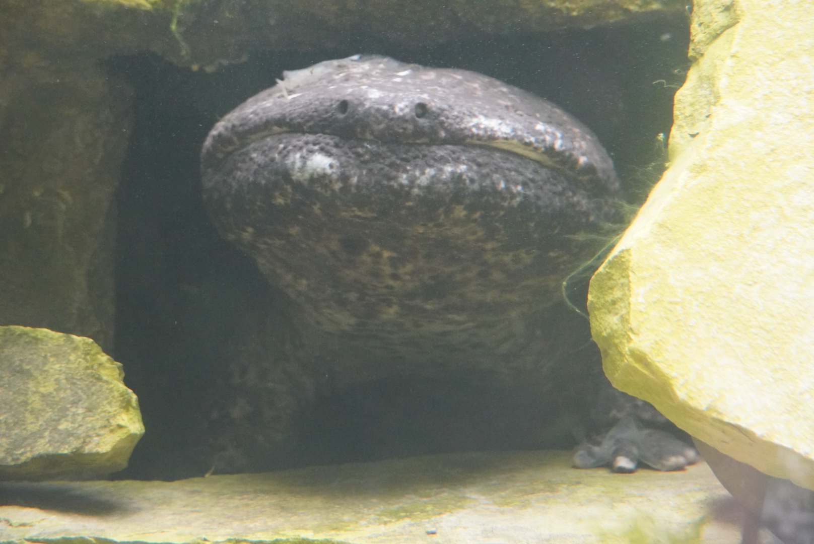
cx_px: 407
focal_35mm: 76
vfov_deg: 17.9
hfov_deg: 26.5
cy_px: 272
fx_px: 1731
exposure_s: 1/60
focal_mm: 51
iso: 6400
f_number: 5
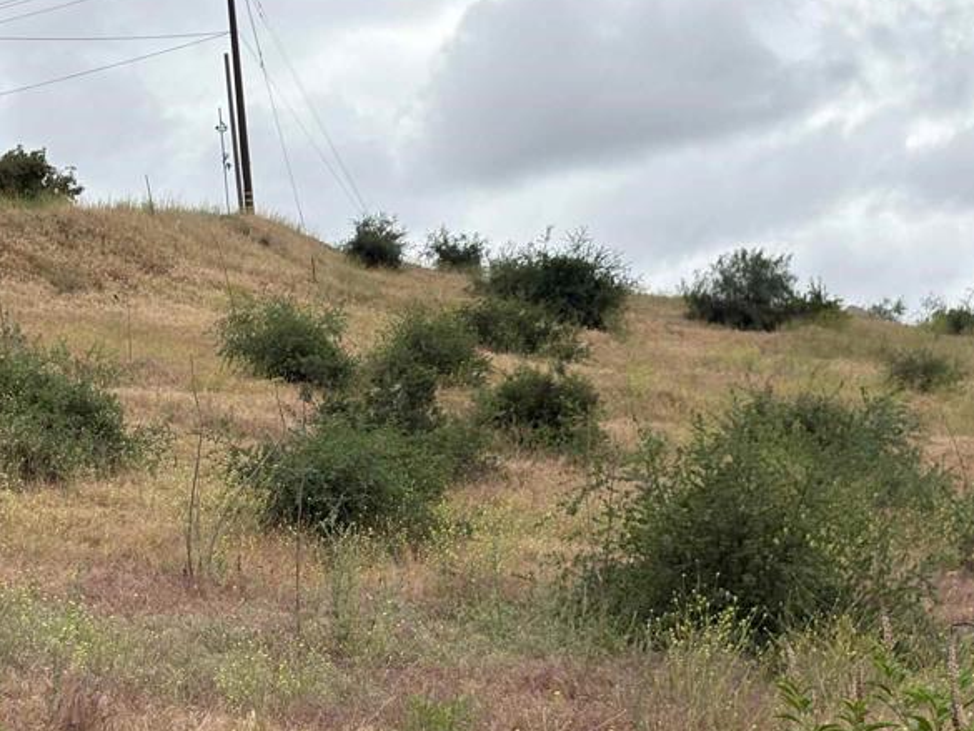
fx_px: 2561
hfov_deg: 21.5
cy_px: 481
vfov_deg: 16.2
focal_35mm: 91
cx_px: 360
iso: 32
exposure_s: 1/1667
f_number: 1.6
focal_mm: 5.96
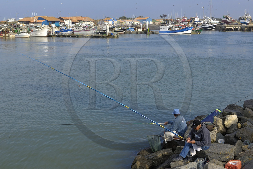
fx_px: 295
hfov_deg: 46.4
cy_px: 84
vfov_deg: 31.9
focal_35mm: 42
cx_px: 126
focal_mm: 28
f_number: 7.6
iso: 100
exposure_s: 1/160
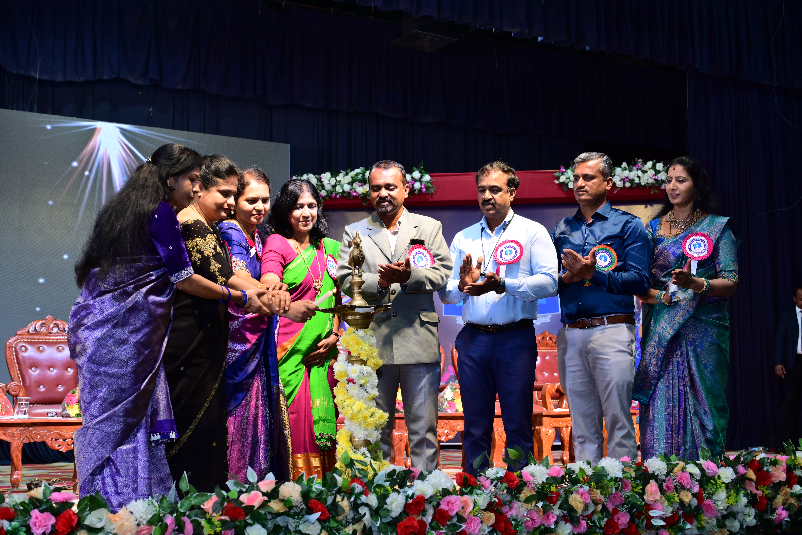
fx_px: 1025
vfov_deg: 29.2
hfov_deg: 42.7
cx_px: 401
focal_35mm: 46
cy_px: 268
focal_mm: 46
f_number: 5
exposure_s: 1/125
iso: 640
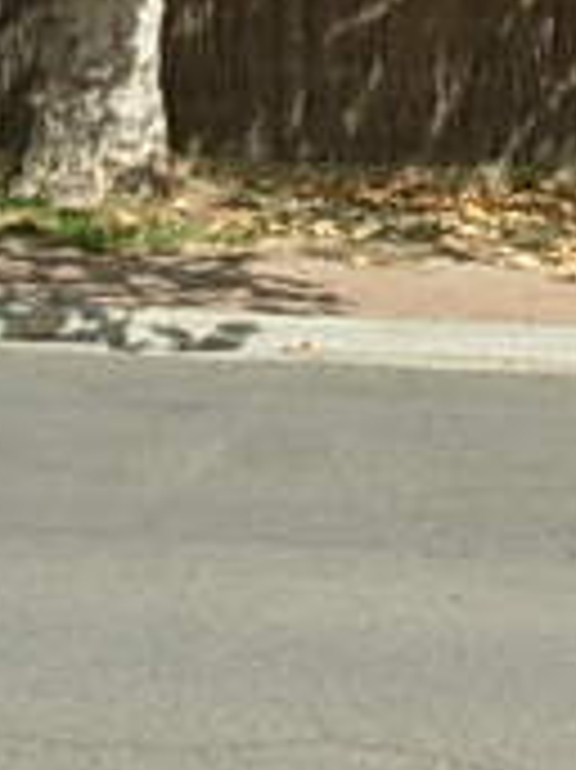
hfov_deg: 10.4
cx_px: 324
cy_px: -90
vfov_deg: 13.6
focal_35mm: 142
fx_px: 3154
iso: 50
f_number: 4.9
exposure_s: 1/395
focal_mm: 6.3
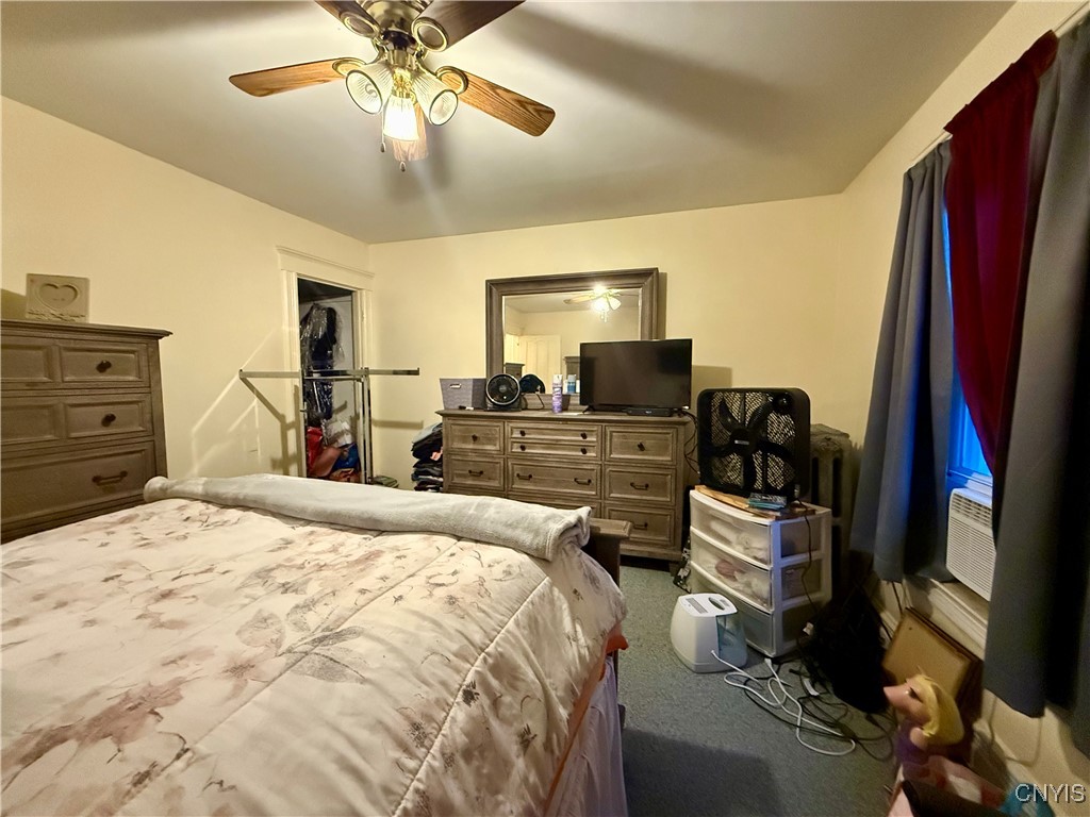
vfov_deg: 85.7
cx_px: 545
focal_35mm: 14
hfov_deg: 102.1
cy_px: 408
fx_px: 441
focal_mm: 2.22
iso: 1250
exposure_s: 1/60
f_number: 2.2
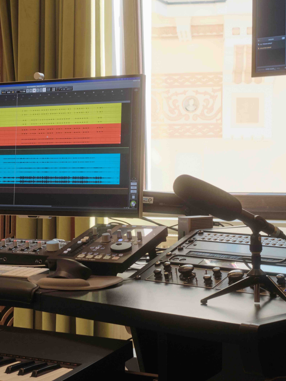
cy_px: 189
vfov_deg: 25.3
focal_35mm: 77
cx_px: 25
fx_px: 848
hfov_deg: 18.8
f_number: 11
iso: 800
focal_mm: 35
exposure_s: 1/30
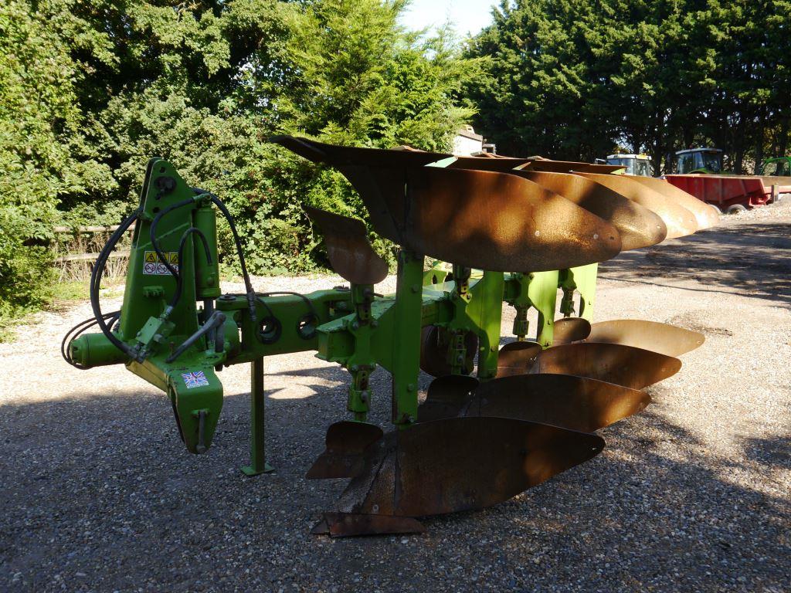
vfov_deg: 41.8
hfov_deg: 54.0
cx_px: 396
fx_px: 777
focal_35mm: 34
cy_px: 296
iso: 160
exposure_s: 1/200
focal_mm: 17
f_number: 5.6
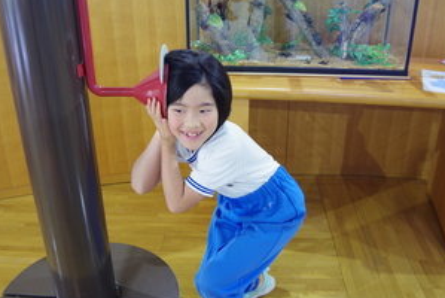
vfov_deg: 36.9
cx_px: 211
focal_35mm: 36
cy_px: 143
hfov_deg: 53.1
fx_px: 445
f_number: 3.5
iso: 800
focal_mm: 18
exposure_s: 1/40
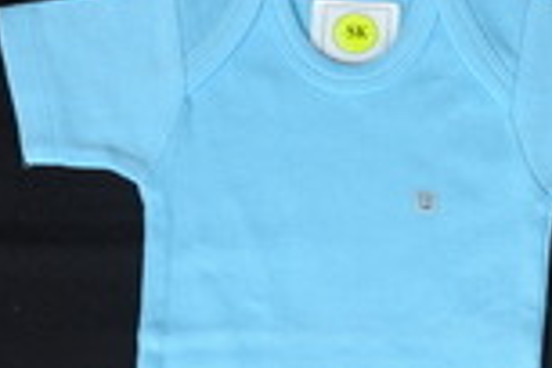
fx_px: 3097
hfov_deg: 10.0
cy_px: 330
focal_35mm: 202
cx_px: 714
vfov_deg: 6.8
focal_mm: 62
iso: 250
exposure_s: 1/160
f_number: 20
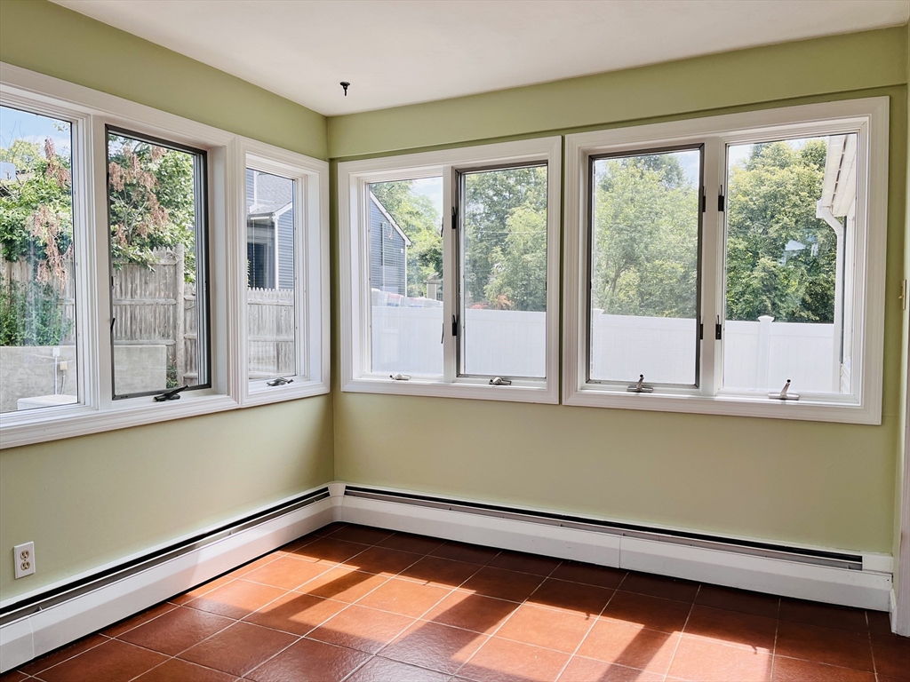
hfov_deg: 67.3
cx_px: 455
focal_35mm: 26
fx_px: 683
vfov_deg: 53.1
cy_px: 341
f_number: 1.6
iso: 50
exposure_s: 1/653
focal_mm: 5.1
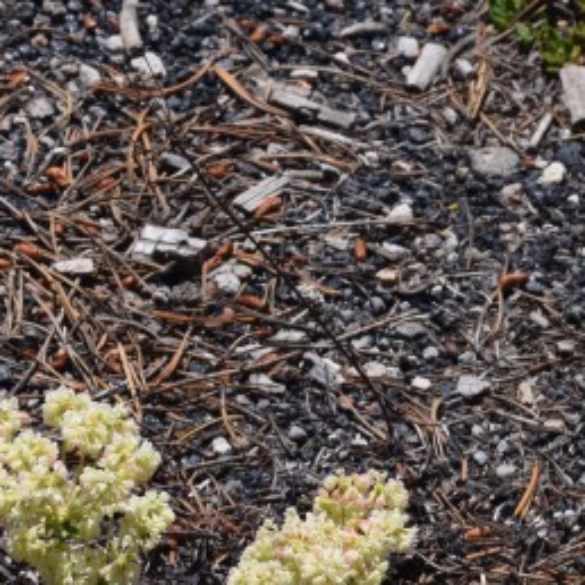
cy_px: 612
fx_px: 5328
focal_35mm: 279
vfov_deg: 6.3
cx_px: 601
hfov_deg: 6.3
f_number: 10
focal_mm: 55
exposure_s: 1/400
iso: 200
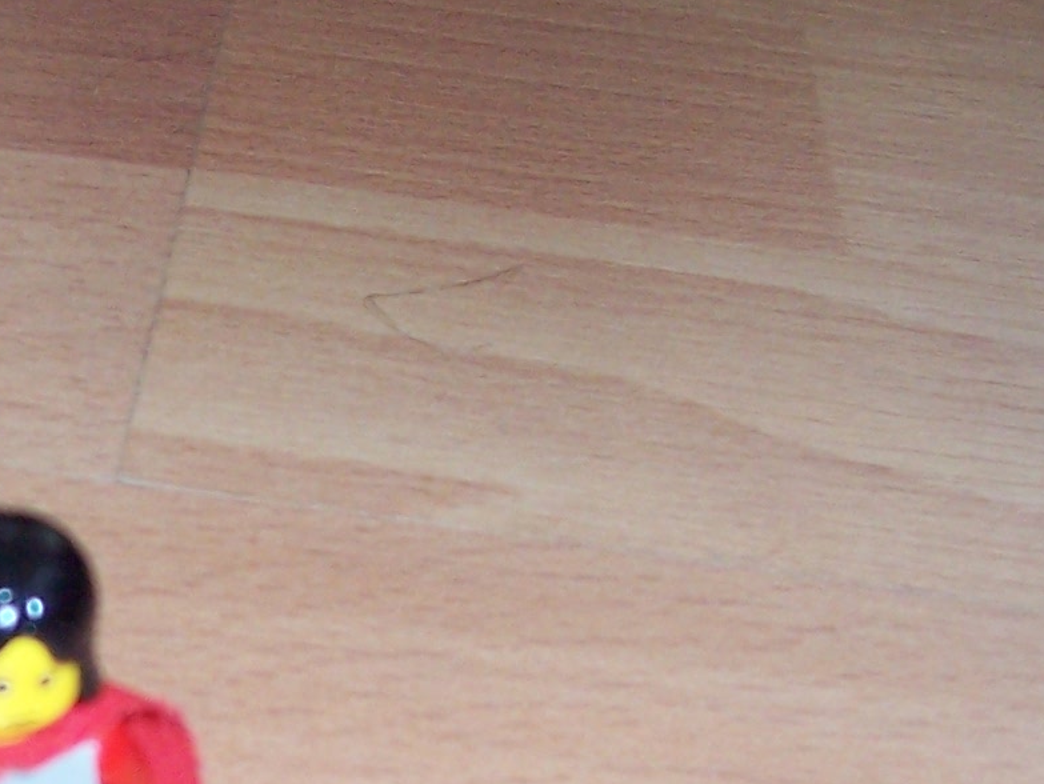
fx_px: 3017
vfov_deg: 14.6
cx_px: -124
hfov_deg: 18.8
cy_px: 724
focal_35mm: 100
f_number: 2.7
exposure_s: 1/60
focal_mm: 5.6
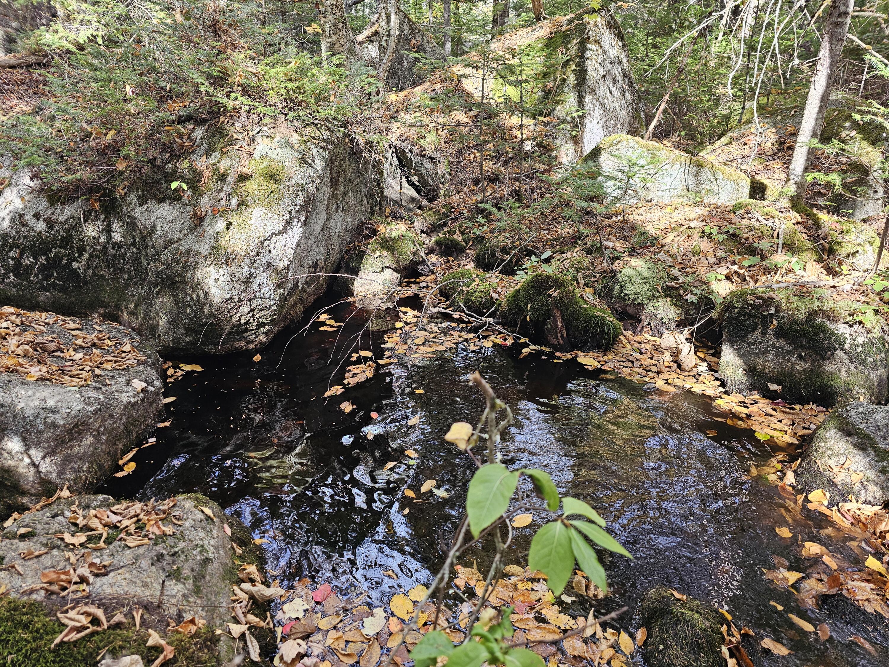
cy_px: 334
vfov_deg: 58.9
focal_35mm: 23
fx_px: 591
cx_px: 444
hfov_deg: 73.9
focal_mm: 6.3
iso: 80
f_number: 1.7
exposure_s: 1/180
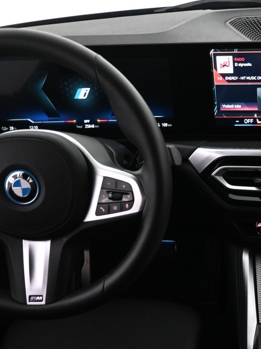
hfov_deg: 22.8
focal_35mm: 59
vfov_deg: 31.9
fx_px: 594
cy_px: 273
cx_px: 310
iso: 1600
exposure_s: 1/50
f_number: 3.5
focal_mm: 16
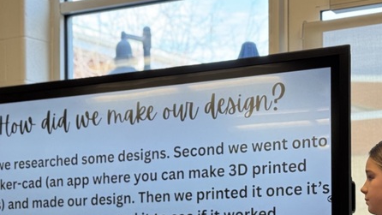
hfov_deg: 17.7
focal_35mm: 120
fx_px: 1216
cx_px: 75
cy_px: 257
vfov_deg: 10.0
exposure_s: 1/120
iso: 64
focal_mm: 6.76
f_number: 1.78
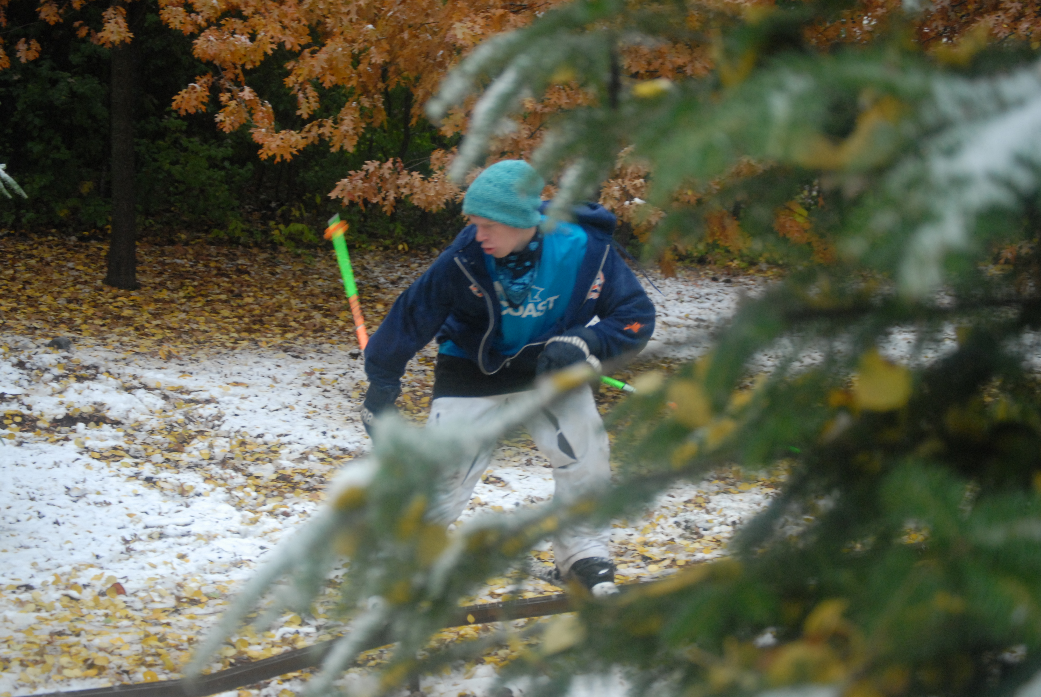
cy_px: 348
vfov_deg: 16.6
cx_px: 520
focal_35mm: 82
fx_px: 2388
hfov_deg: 24.6
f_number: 4
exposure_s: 1/200
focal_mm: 55
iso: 720
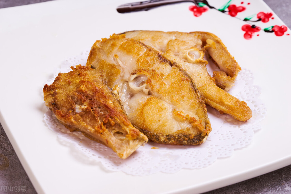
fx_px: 727
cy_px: 97
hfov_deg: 22.6
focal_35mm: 90
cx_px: 146
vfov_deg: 15.2
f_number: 8
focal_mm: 90
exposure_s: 1/160
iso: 200
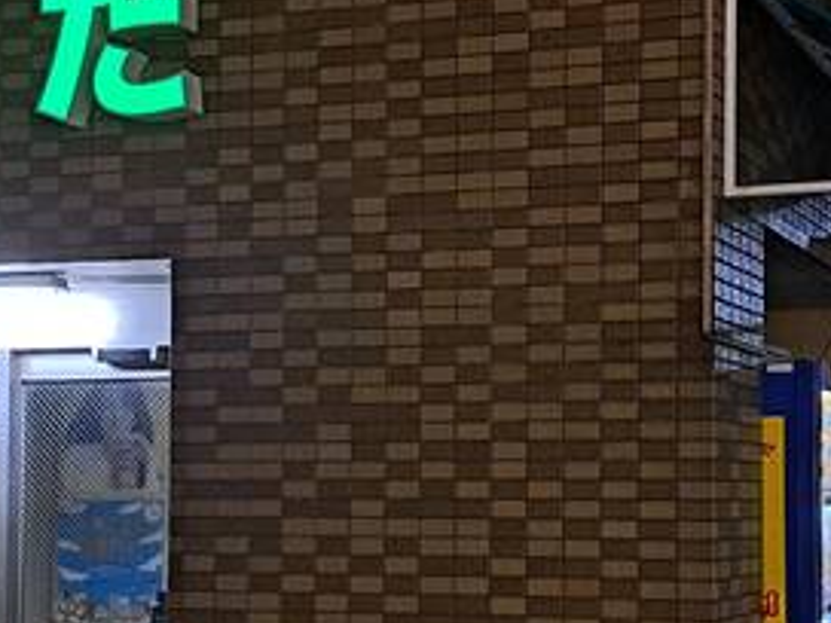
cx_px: 574
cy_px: 415
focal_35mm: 75
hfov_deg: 25.8
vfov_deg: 19.6
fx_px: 1800
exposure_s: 1/20
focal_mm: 5.23
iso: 1000
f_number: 1.8
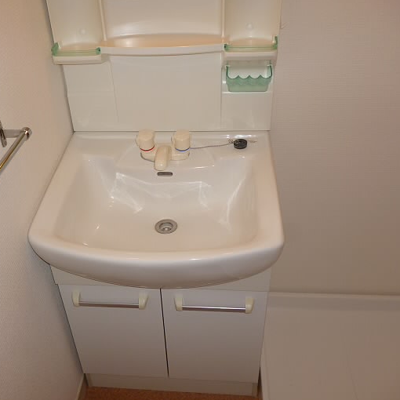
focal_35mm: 34
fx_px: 444
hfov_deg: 48.2
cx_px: 162
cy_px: 203
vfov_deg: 48.4
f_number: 3.1
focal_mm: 5
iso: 100
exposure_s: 1/60
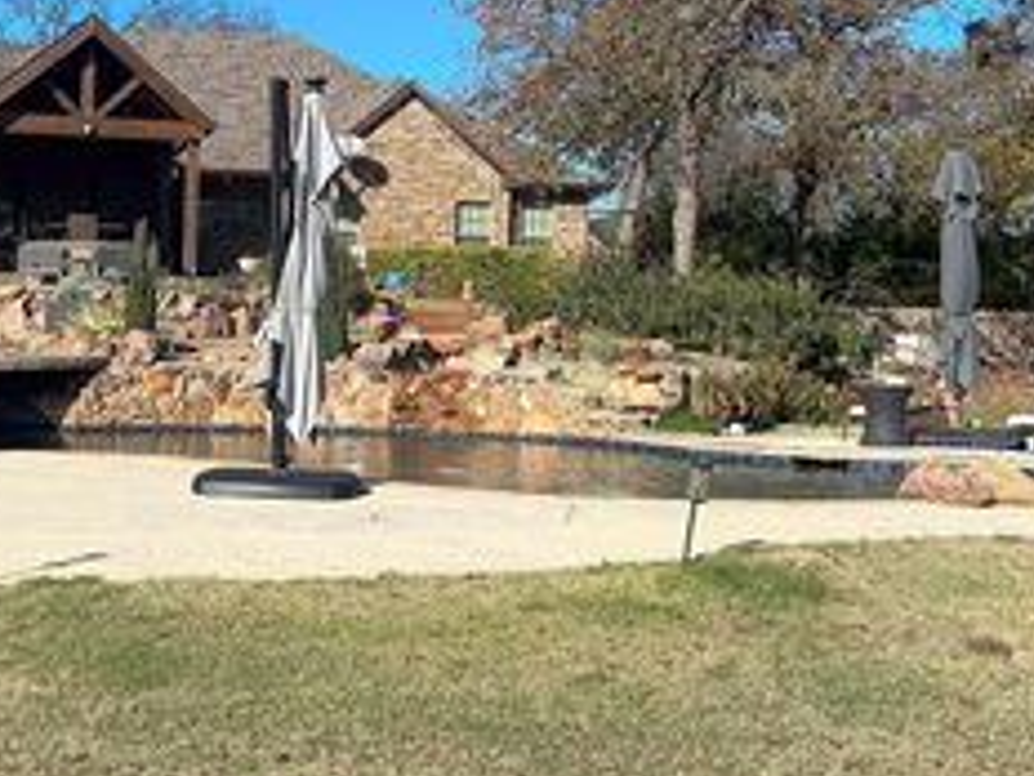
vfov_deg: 25.9
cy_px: 243
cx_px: 258
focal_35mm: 56
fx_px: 1673
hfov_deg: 33.7
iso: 50
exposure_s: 1/4274
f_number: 1.5
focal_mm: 5.7
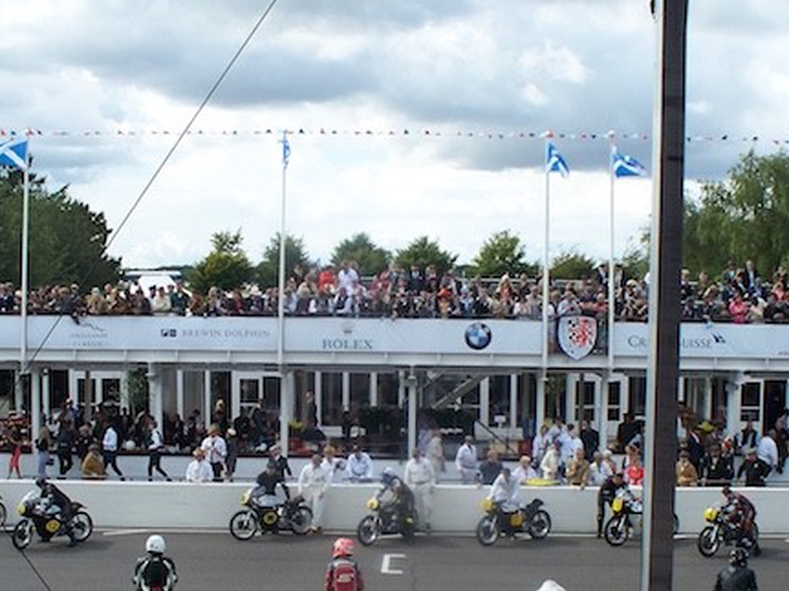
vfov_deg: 23.9
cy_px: 393
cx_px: 377
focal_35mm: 61
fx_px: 1390
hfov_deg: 31.7
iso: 80
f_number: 5
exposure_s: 1/250
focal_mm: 7.54
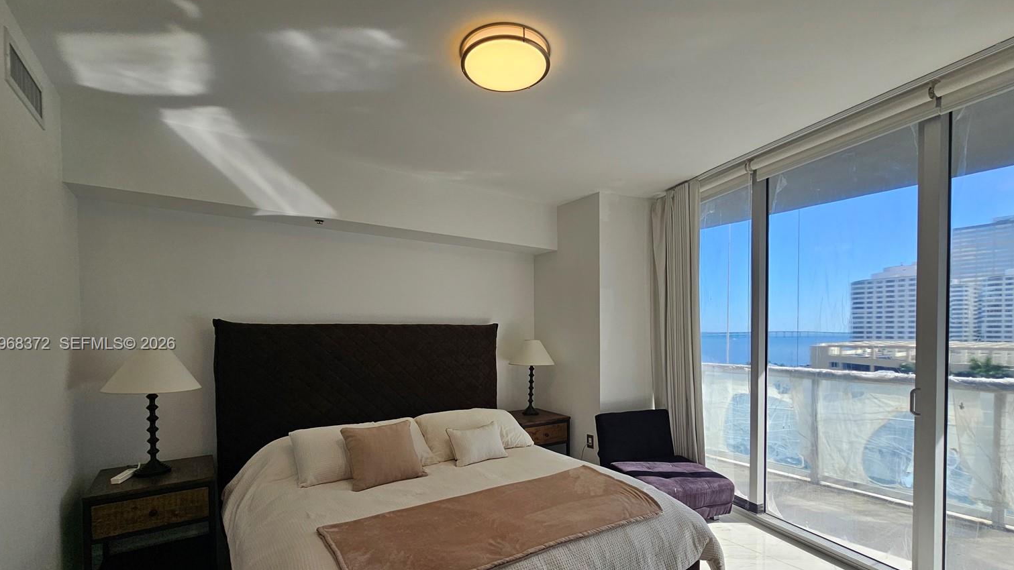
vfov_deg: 69.7
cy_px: 345
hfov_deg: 103.0
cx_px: 503
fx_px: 403
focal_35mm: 15
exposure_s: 1/378
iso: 50
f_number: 2.2
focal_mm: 2.2
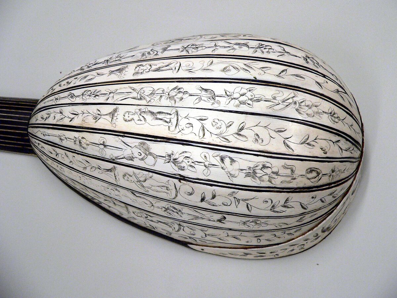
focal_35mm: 36
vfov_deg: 39.7
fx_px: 413
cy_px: 149
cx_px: 198
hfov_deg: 51.4
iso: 200
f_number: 2.8
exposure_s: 1/50
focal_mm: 6
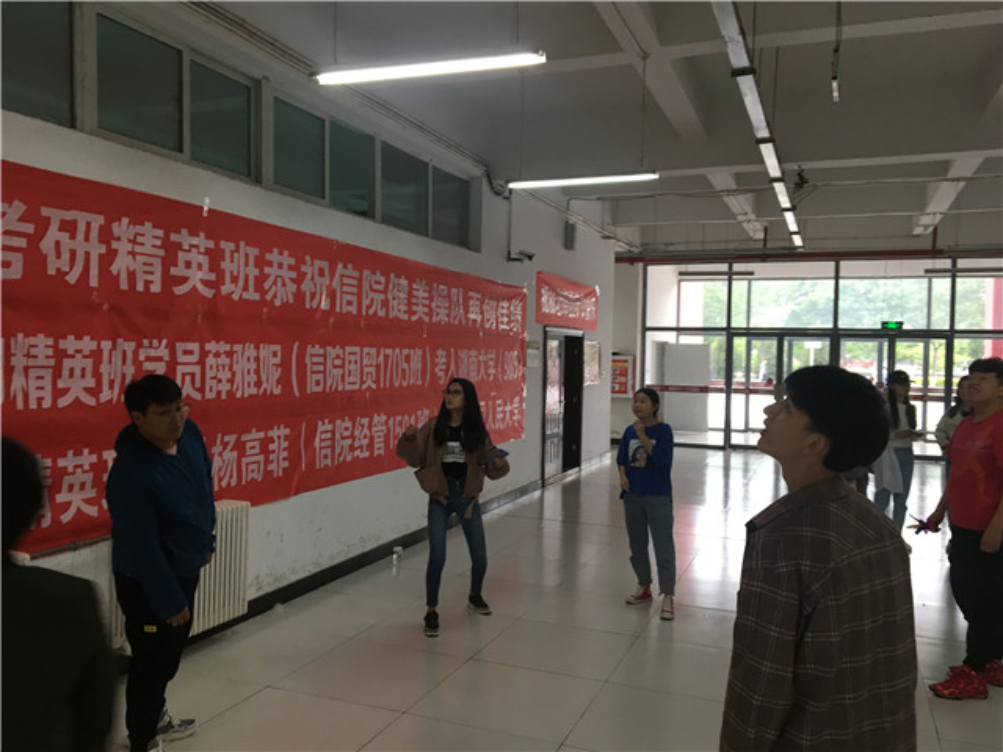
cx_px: 502
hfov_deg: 61.7
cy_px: 376
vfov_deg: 48.2
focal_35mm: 29
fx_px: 840
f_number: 2.2
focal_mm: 4.15
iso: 80
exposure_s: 1/33
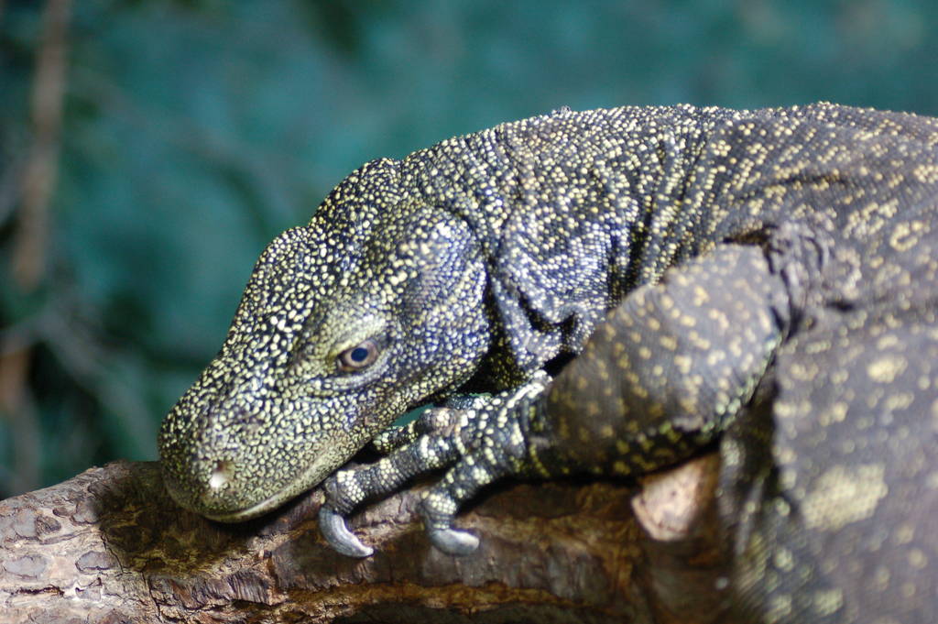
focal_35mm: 128
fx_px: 3319
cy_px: 312
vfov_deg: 10.7
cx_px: 469
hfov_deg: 16.1
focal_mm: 85
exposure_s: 1/125
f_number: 4.2
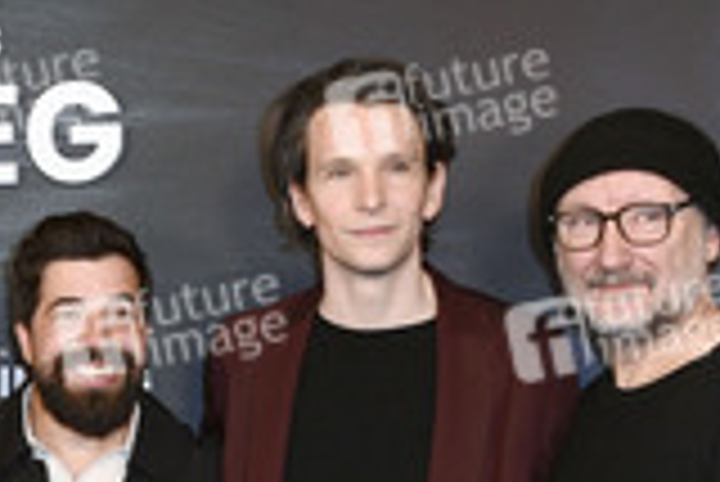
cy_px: 667
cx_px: 52
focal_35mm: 107
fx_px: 2142
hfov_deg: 18.7
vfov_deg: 12.3
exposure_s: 1/250
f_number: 6.3
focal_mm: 38
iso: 1600
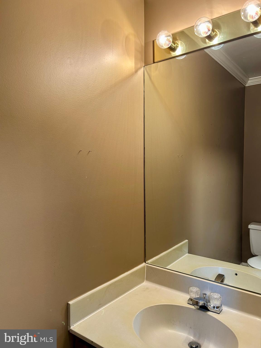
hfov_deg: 53.1
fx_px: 261
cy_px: 174
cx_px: 130
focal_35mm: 26
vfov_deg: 67.3
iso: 100
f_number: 1.5
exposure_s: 1/60
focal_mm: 5.7
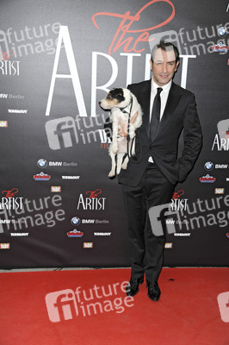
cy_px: 172
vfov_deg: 41.1
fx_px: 459
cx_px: 114
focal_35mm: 48
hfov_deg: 28.0
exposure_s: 1/160
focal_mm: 48
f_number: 5.6
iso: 500
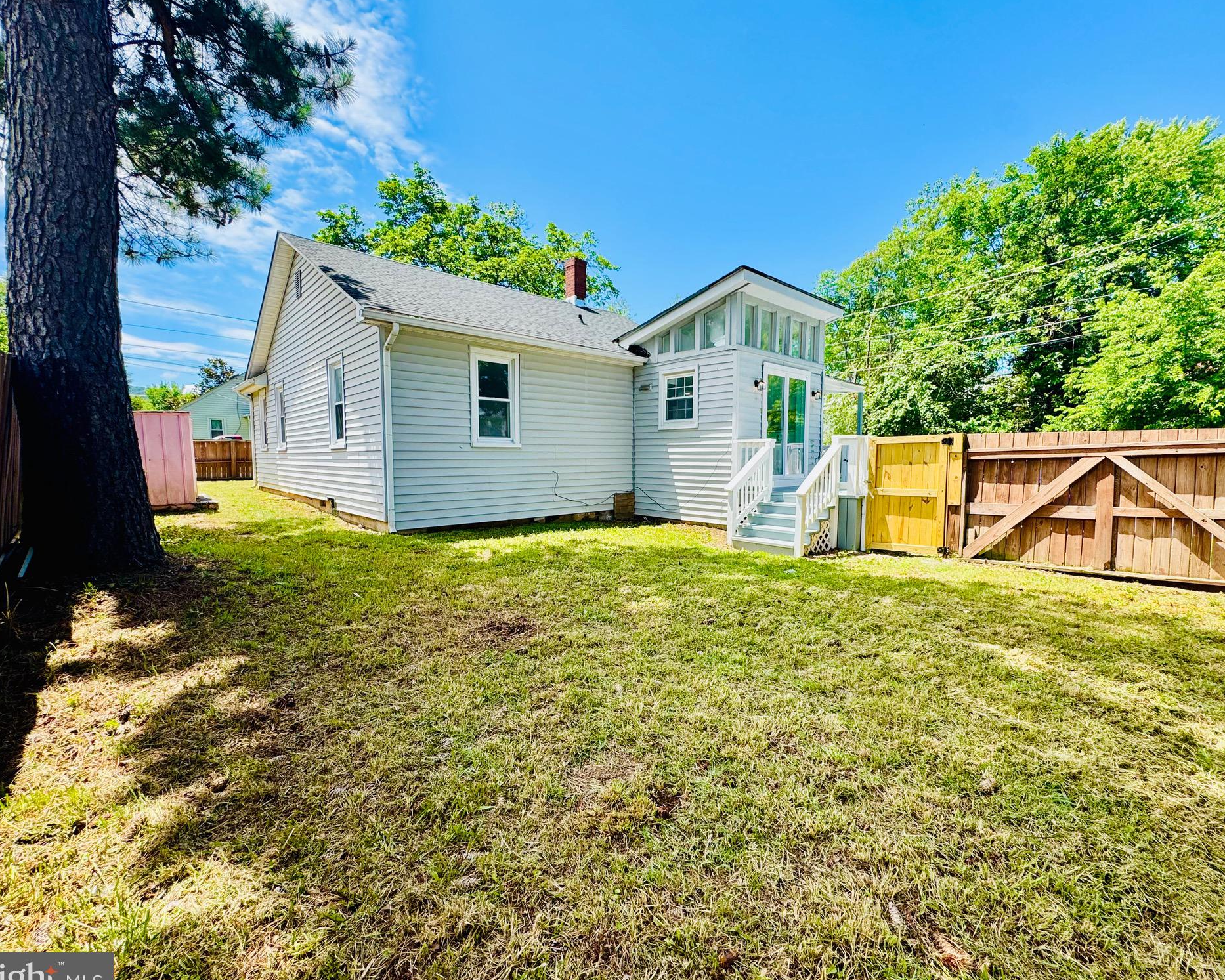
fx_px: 544
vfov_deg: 84.0
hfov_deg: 96.8
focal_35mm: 15
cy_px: 502
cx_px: 622
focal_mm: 2.22
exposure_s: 1/669
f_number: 2.2
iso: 40
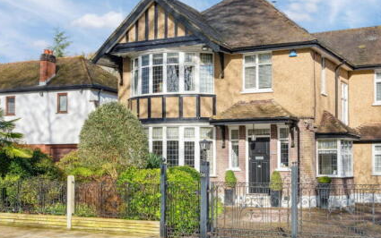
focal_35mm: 55
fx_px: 571
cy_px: 136
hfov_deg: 36.8
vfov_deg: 23.6
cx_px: 209
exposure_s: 1/500
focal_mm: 35
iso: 640
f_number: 11
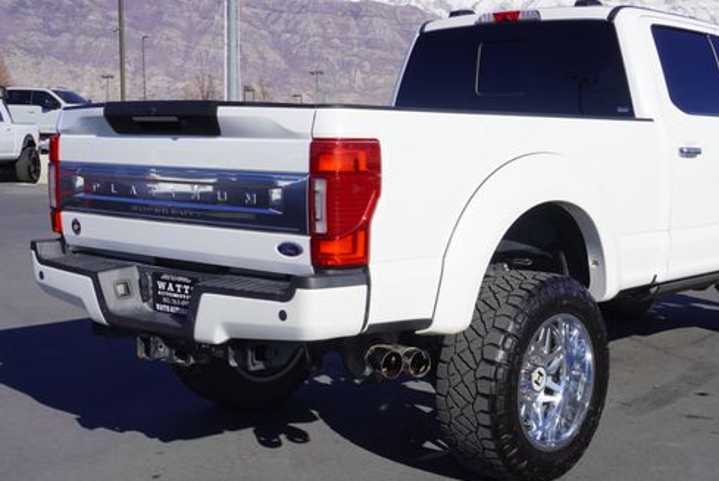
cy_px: 250
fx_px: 1019
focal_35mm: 51
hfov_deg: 38.5
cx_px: 462
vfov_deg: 26.5
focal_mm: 26
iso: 100
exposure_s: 1/200
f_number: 11
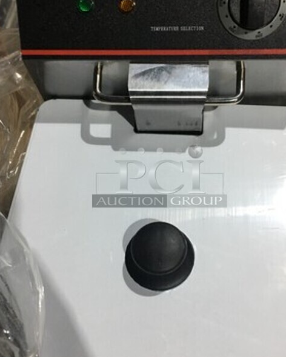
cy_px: 176
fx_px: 413
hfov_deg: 38.2
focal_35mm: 39
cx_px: 160
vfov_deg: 46.8
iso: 50
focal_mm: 4.15
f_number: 2.2
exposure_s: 1/15
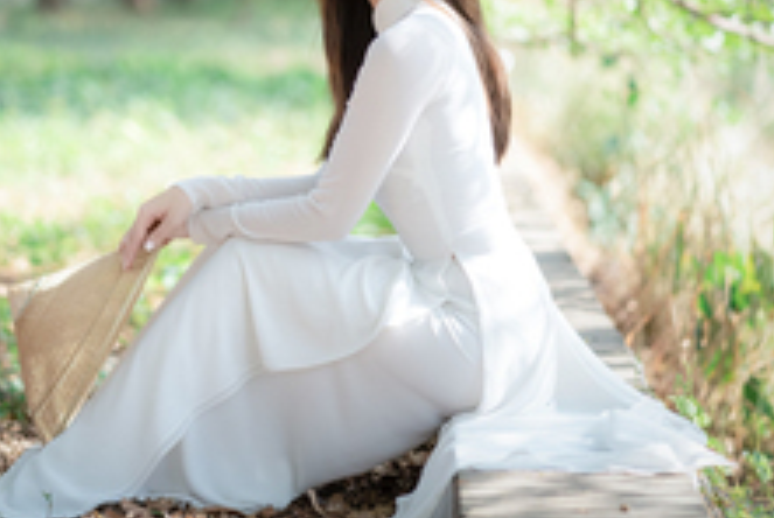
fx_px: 3208
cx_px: 245
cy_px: 96
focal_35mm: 149
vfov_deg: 9.2
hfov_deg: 13.7
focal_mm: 85
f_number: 1.8
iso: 100
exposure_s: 1/640
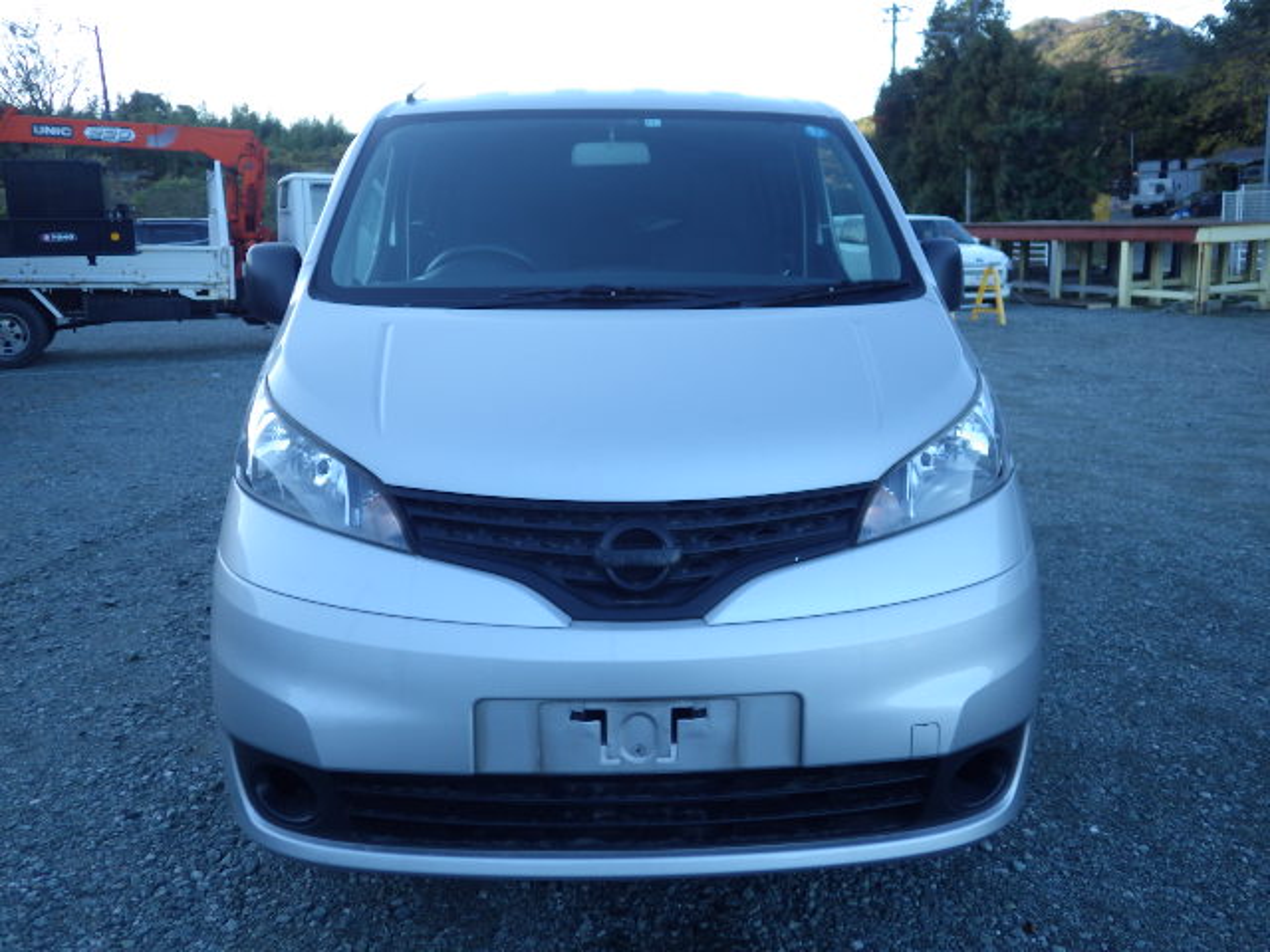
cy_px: 476
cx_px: 635
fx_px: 1137
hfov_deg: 58.4
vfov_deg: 45.4
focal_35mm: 31
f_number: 2.3
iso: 125
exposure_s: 1/320
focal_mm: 5.5
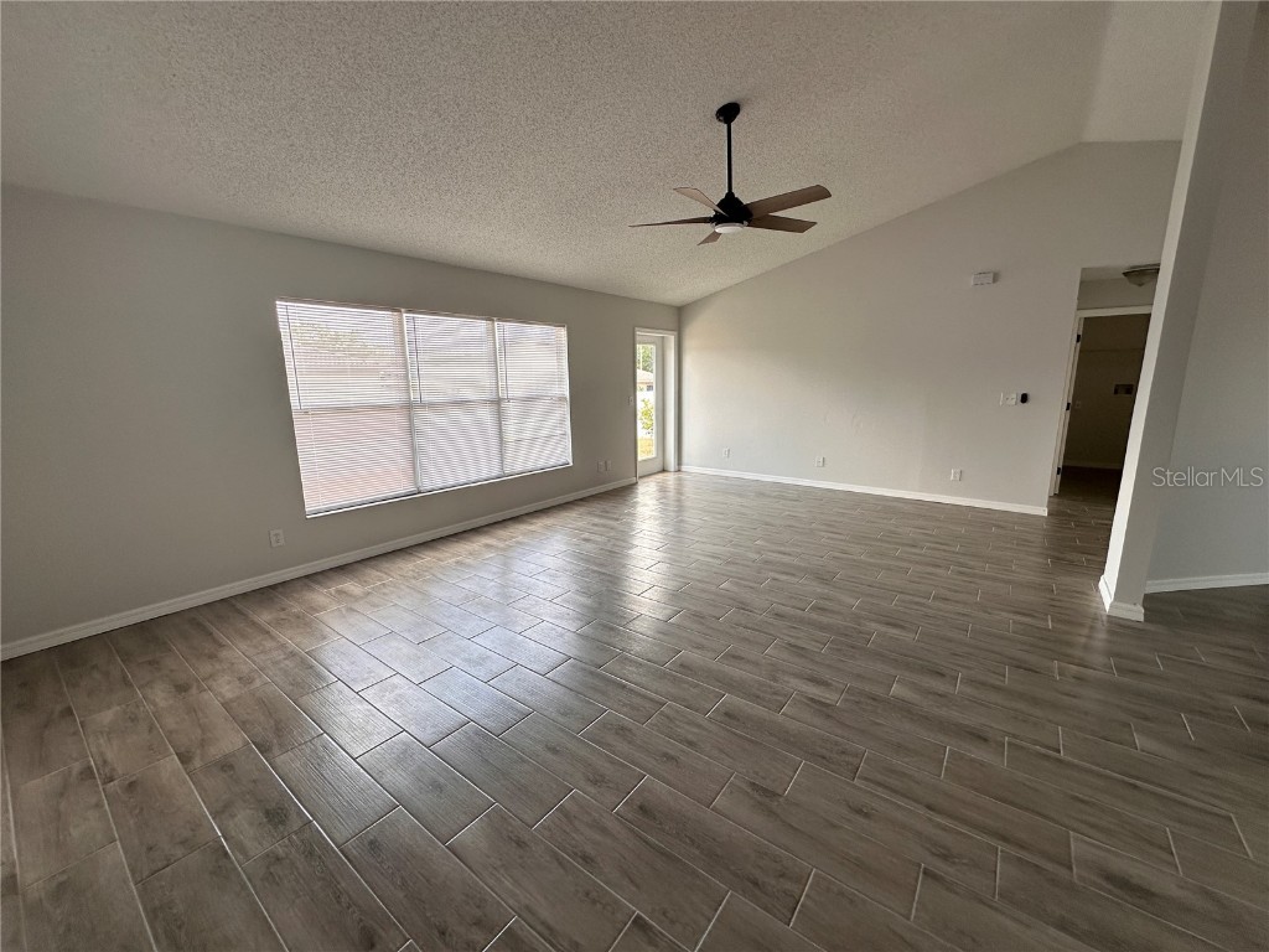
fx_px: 513
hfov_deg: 102.1
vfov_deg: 85.7
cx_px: 634
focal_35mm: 14
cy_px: 476
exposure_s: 1/99
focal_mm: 2.22
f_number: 2.2
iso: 40
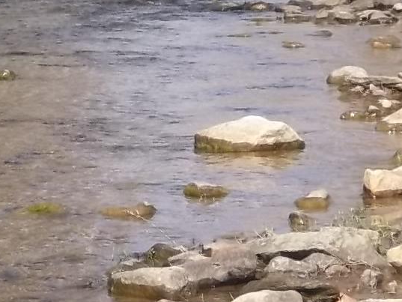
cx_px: 173
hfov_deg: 9.3
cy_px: 46
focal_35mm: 212
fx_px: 2463
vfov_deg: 7.0
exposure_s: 1/250
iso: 64
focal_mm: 15.99
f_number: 4.18
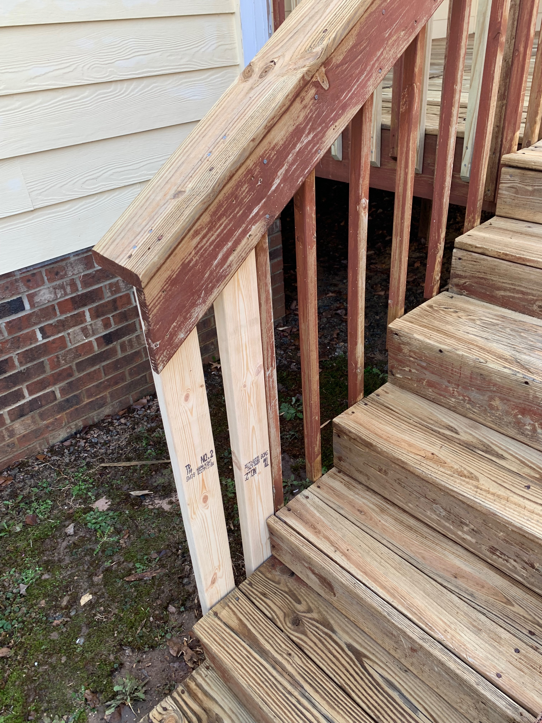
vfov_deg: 67.3
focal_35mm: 26
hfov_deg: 53.1
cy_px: 362
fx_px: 543
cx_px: 271
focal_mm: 4.25
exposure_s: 1/122
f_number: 1.8
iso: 32
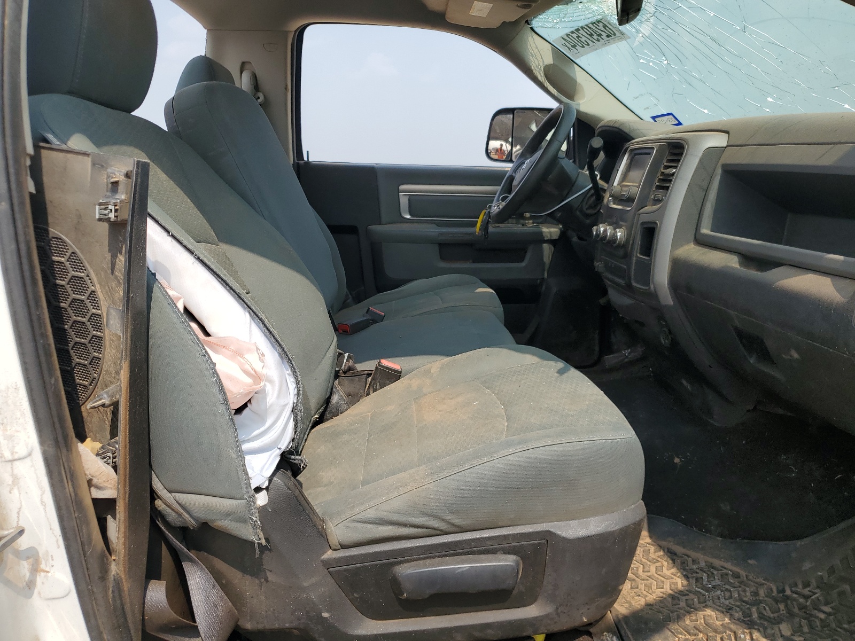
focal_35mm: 26
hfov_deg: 67.3
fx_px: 642
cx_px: 428
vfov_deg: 53.1
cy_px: 320
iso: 50
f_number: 1.5
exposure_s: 1/2500
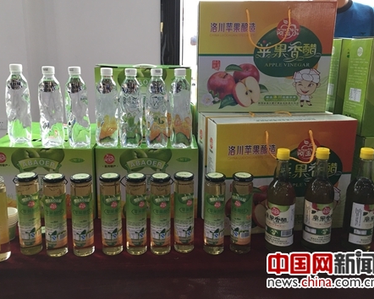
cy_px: 141
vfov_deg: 45.8
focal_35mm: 32
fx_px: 354
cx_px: 177
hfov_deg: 55.6
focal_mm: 4.15
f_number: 2.2
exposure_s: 1/17
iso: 40
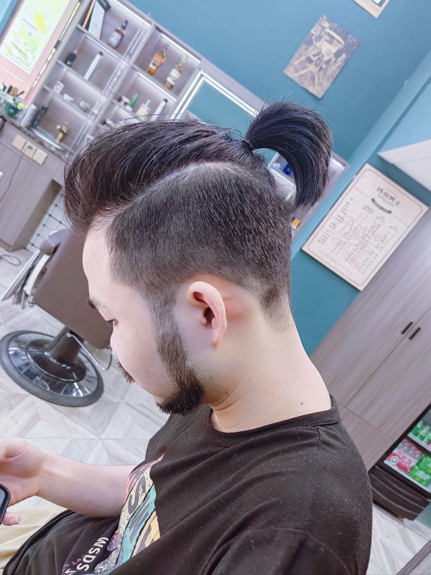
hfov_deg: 51.4
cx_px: 216
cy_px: 288
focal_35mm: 27
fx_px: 448
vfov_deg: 65.3
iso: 100
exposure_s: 1/100
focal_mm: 5.52
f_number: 1.9
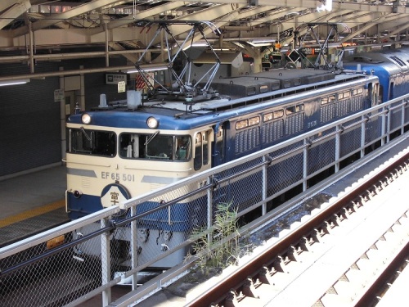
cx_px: 204
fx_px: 709
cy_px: 154
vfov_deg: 24.4
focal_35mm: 60
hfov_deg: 32.2
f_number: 4.2
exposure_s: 1/125
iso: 320
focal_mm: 10.8
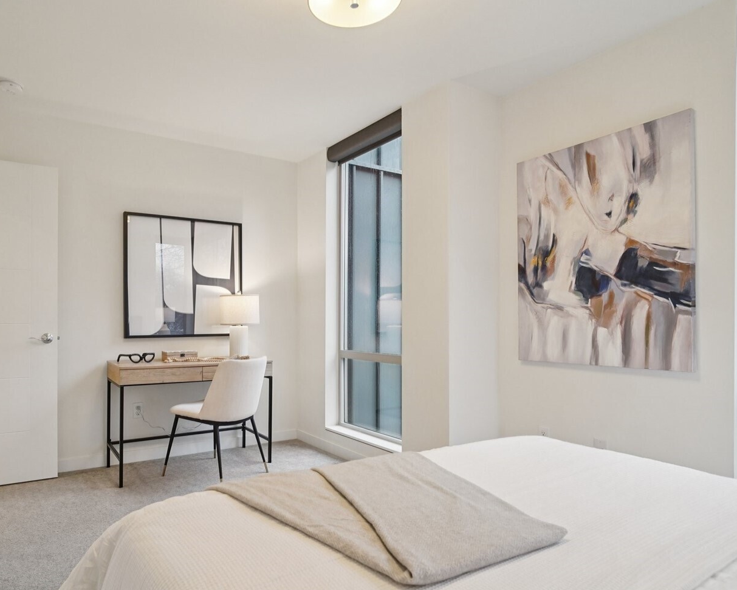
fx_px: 458
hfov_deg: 76.7
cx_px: 294
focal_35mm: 21
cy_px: 324
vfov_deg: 65.4
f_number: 8
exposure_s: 1/40
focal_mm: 16
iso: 1600
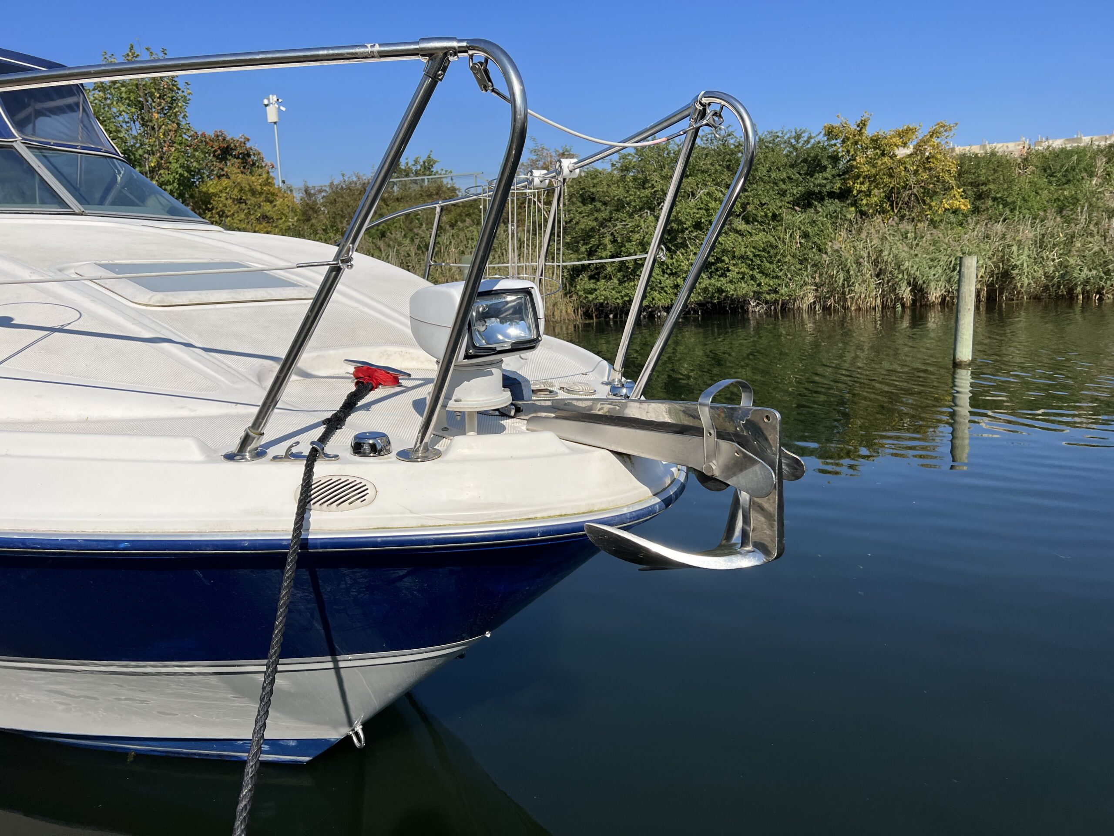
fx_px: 837
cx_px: 557
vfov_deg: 53.1
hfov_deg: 67.3
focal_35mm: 26
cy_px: 418
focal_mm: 5.7
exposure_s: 1/8000
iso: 50
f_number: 1.5
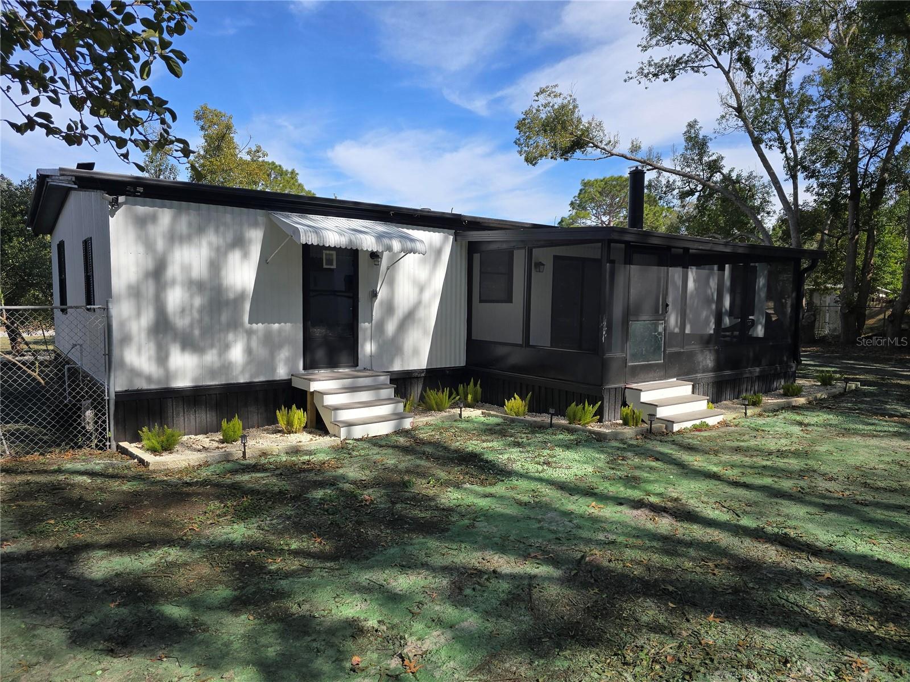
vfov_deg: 58.9
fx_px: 605
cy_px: 341
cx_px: 455
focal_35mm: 23
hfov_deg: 73.9
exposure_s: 1/614
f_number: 1.7
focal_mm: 6.3
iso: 12
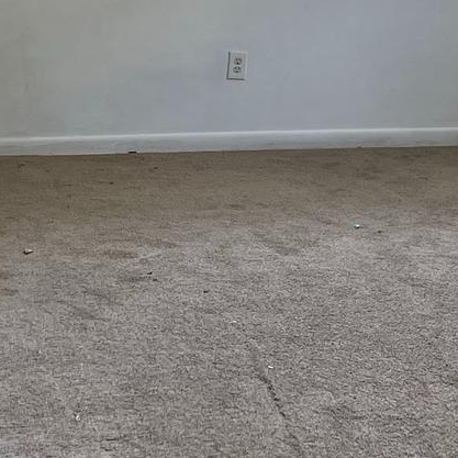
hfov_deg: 15.2
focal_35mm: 113
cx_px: 416
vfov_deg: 14.7
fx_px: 1692
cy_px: -143
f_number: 1.6
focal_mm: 4.2
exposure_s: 1/121
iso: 100
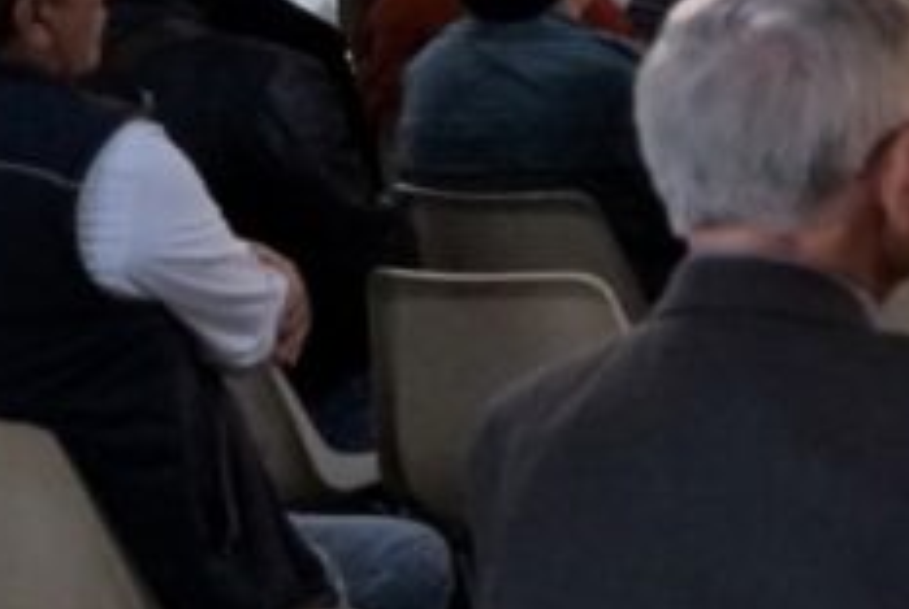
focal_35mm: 136
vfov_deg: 9.6
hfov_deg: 13.2
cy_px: -517
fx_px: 3438
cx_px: 1756
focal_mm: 31
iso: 2500
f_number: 4
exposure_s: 1/160
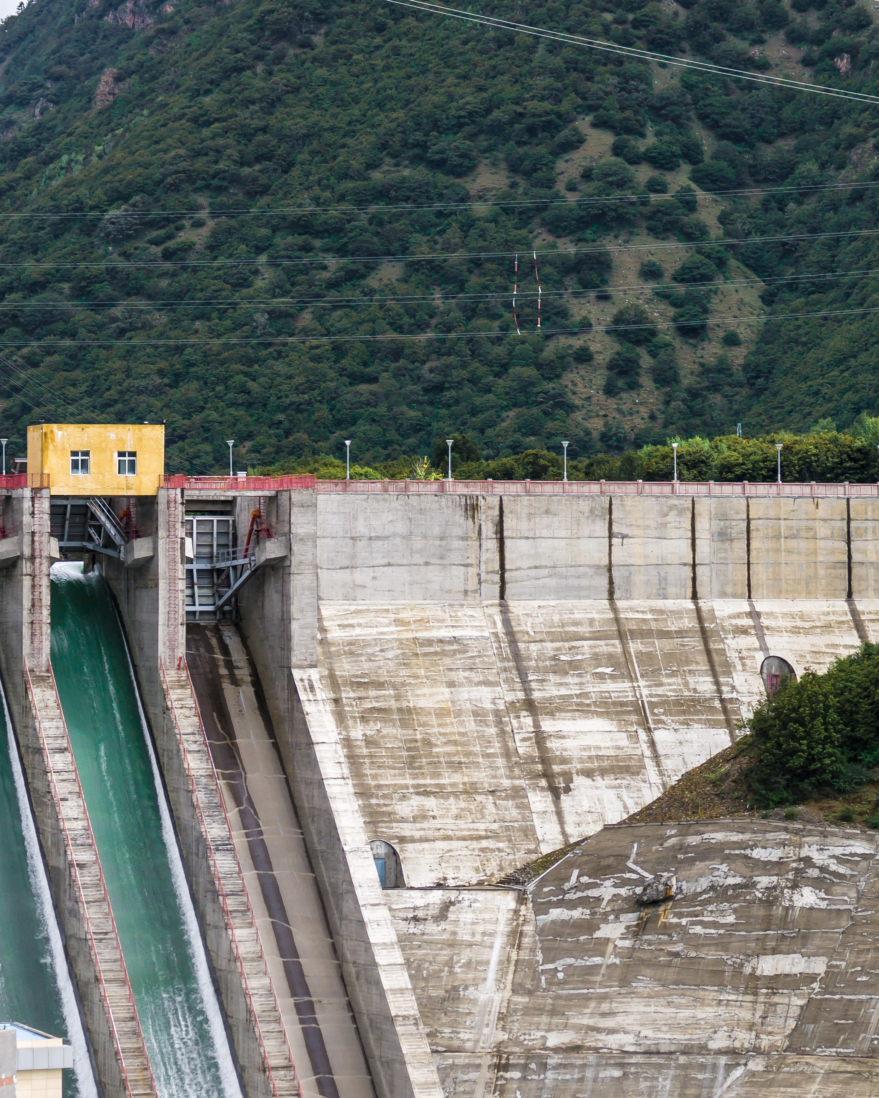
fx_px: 4975
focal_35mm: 153
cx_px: 350
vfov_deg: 12.6
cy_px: 840
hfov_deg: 10.1
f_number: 5
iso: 200
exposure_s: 1/640
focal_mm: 70
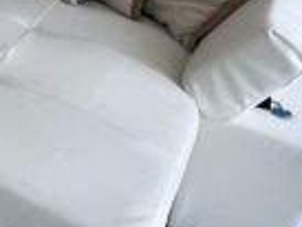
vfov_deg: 17.3
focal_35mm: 73
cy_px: -152
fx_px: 637
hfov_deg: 17.3
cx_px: -335
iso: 50
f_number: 1.8
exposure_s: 1/100
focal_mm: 1.57
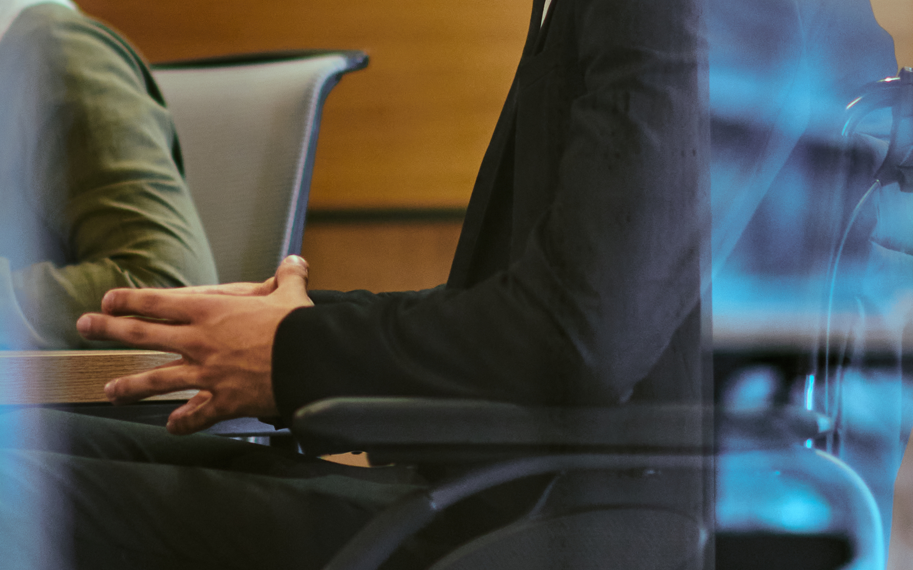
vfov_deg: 4.6
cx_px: 39
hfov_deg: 7.3
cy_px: -40
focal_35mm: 285
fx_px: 7090
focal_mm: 85
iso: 400
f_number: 1.8
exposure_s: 1/320
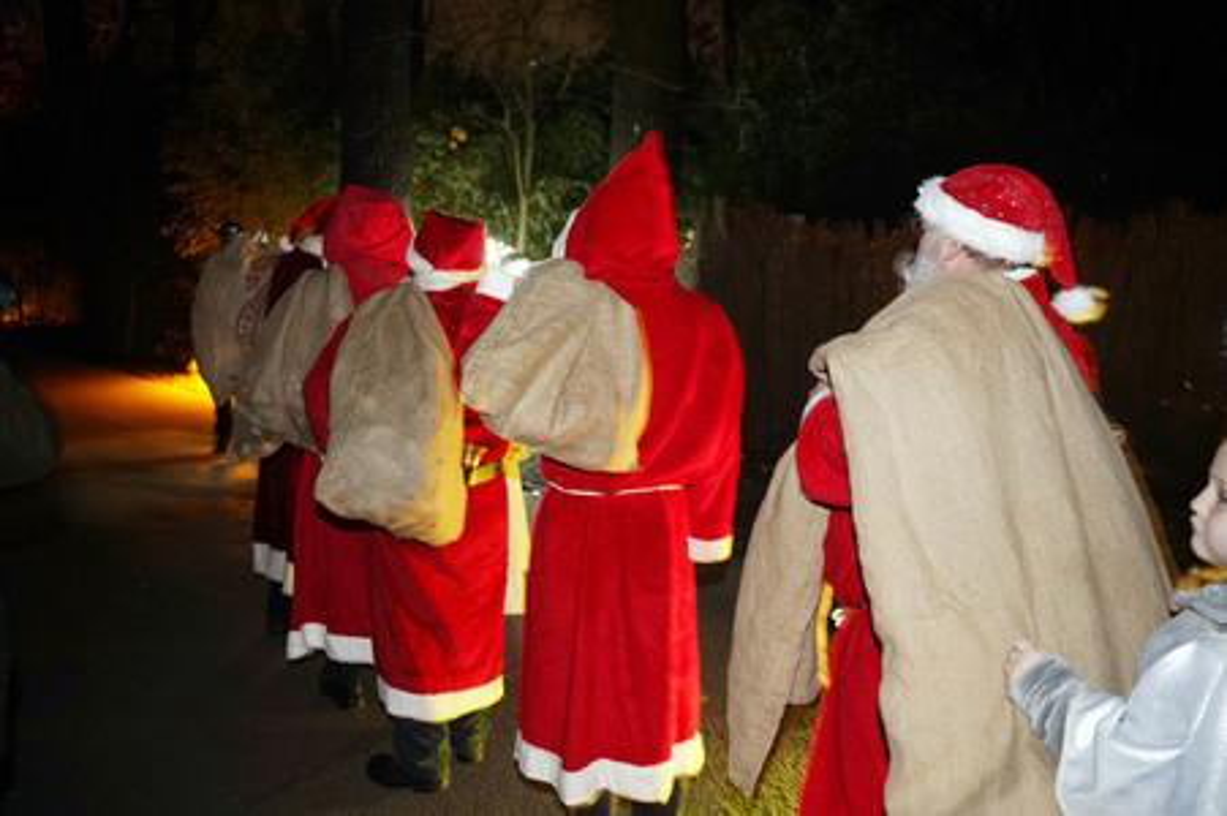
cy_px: 408
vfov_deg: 43.5
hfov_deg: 62.0
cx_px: 614
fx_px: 1022
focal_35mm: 30
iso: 1600
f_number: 2.8
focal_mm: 30
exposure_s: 1/20
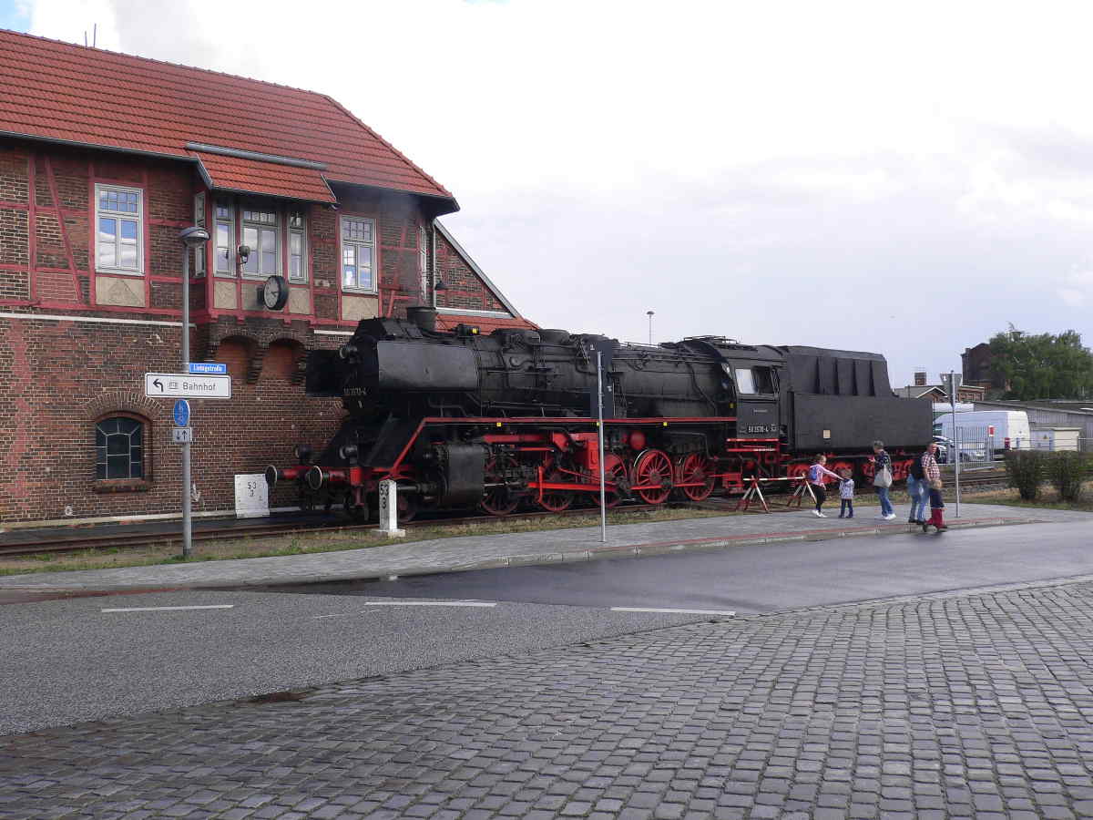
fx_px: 1105
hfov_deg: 52.6
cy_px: 410
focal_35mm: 35
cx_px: 546
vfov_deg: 40.7
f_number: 5.6
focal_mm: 5.8
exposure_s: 1/200
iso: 100
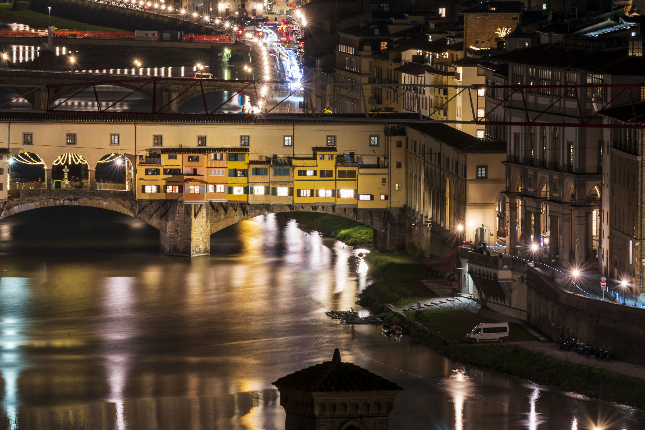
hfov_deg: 5.2
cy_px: 215
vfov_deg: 3.4
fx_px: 7166
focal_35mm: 400
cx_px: 322
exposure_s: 30
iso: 100
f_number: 18
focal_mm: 400
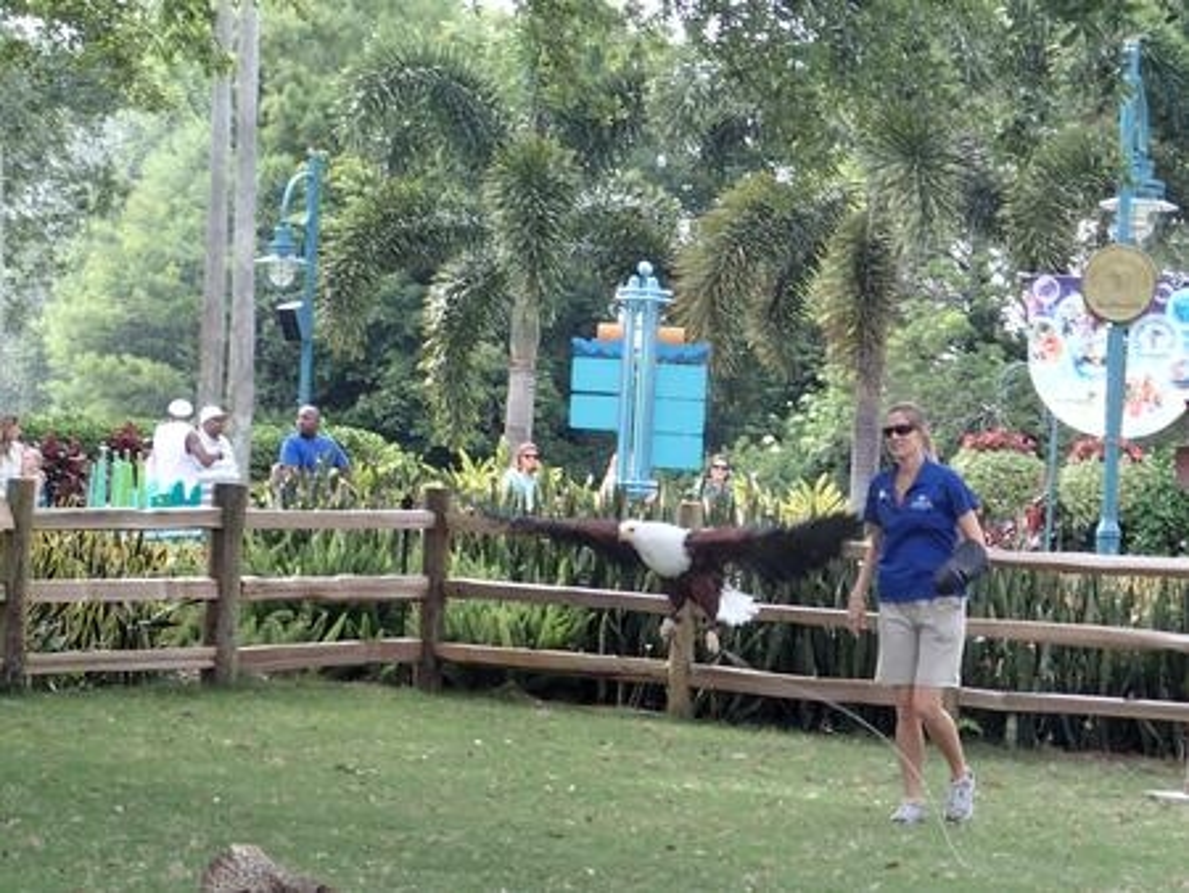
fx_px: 3437
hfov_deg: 19.6
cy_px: 446
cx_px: 594
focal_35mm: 100
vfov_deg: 14.8
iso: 200
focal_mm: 18
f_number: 4.9
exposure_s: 1/160
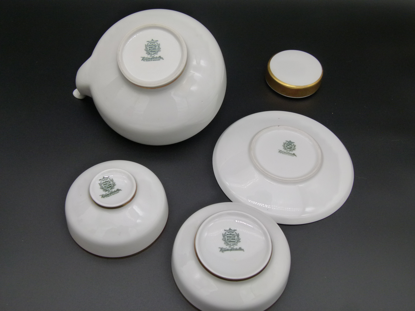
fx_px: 468
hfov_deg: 47.9
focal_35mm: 39
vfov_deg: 36.8
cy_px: 156
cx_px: 208
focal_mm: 7
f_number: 4
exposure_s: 1/125
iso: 160
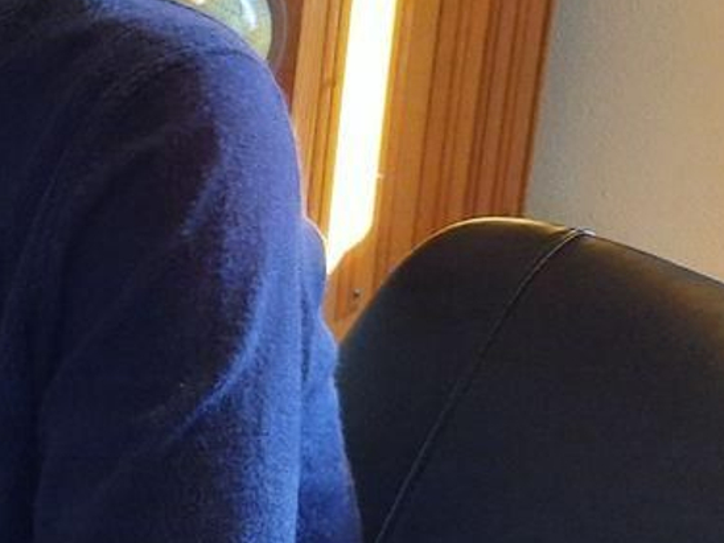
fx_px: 1527
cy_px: 159
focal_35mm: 73
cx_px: -254
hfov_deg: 23.2
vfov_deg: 20.1
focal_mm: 4.6
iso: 320
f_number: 2
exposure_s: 1/25
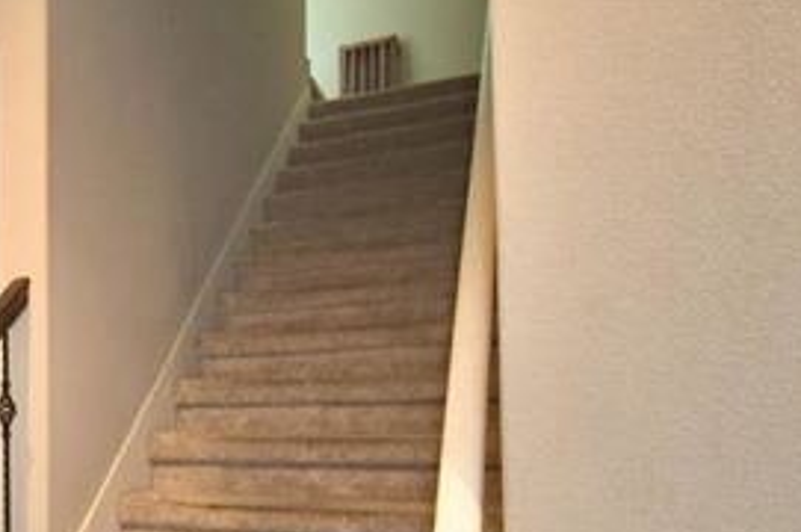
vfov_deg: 33.5
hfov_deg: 39.4
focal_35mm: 39
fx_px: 867
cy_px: 395
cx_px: -105
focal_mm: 10
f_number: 4.5
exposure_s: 1/30
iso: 900
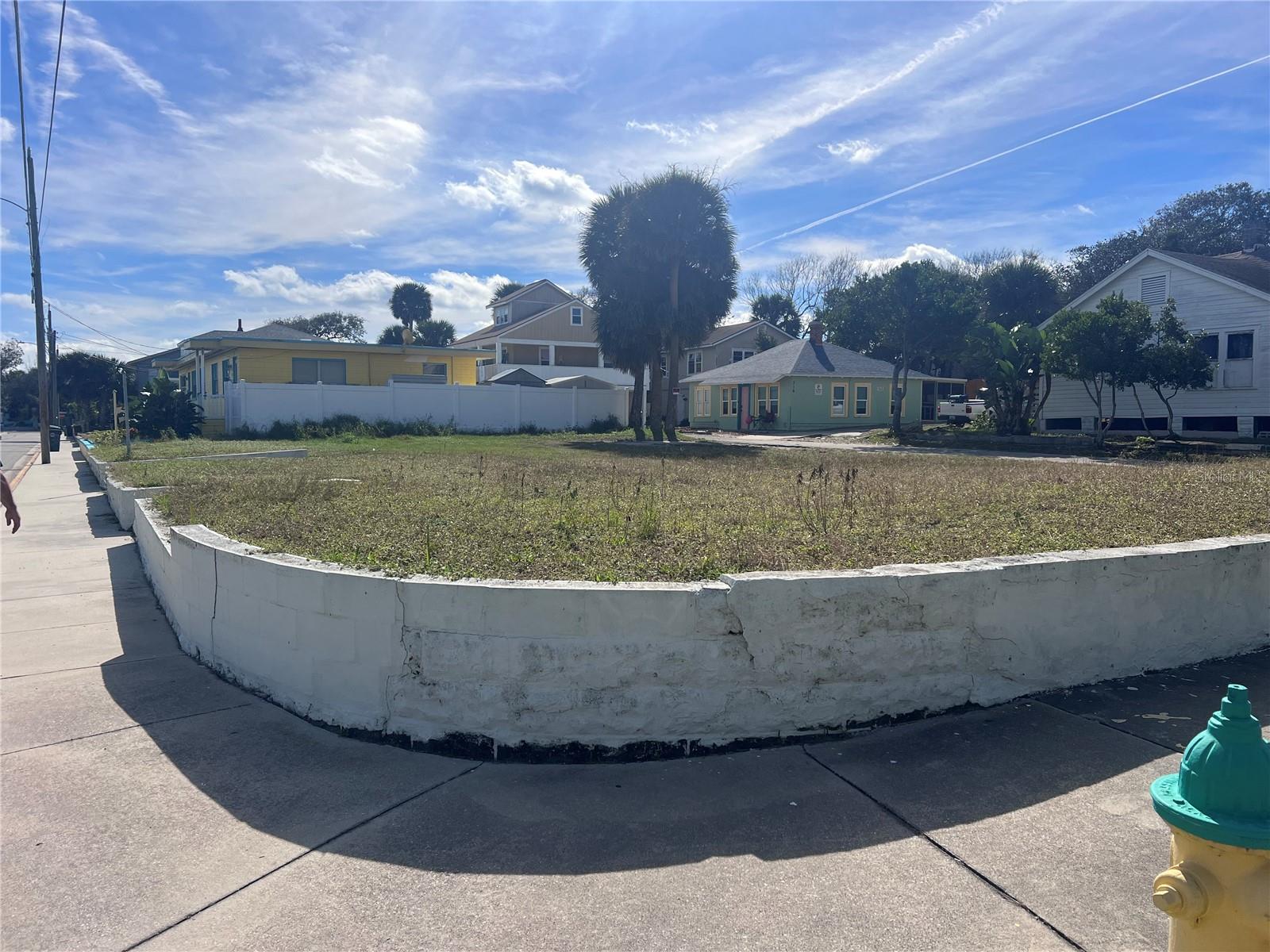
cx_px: 635
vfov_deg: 53.1
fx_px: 954
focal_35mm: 26
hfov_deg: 67.3
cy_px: 476
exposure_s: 1/9434
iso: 50
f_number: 1.5
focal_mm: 5.7
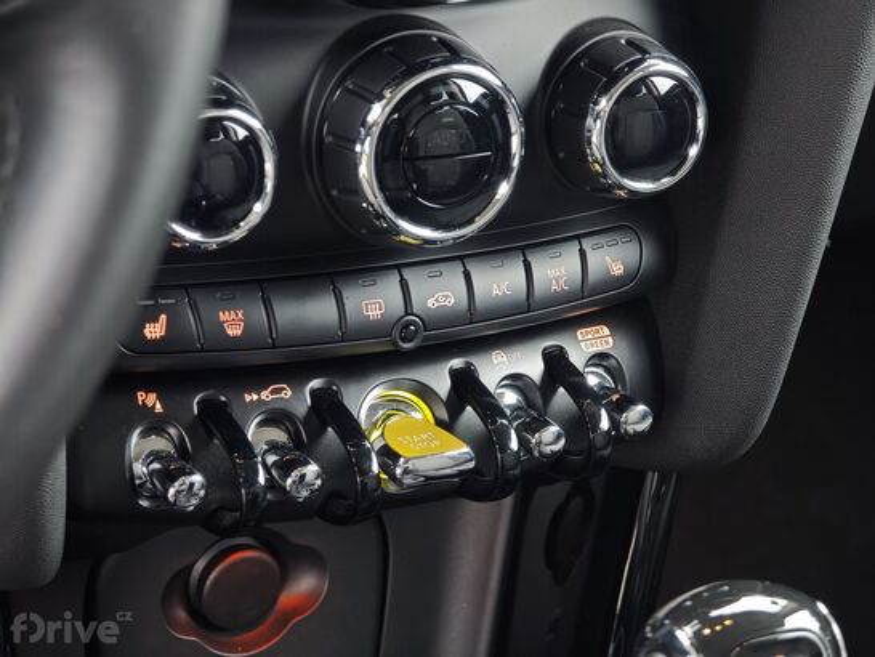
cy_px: 328
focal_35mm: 120
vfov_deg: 12.4
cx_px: 438
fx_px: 3035
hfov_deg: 16.4
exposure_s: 1/25
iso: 1000
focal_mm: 19.4
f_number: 2.5
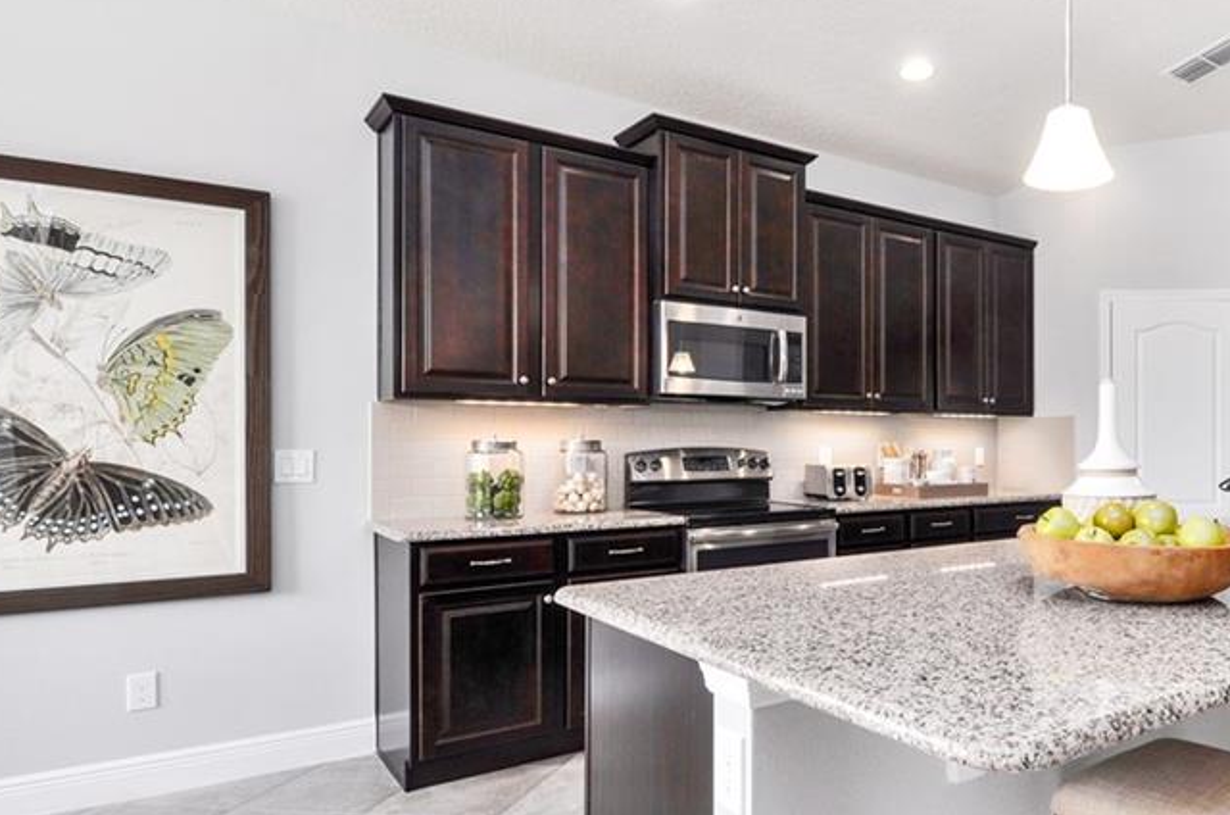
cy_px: 424
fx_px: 818
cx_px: 926
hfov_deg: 68.9
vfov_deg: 52.9
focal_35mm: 24
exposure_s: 1/13
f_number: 8
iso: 200
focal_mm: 10
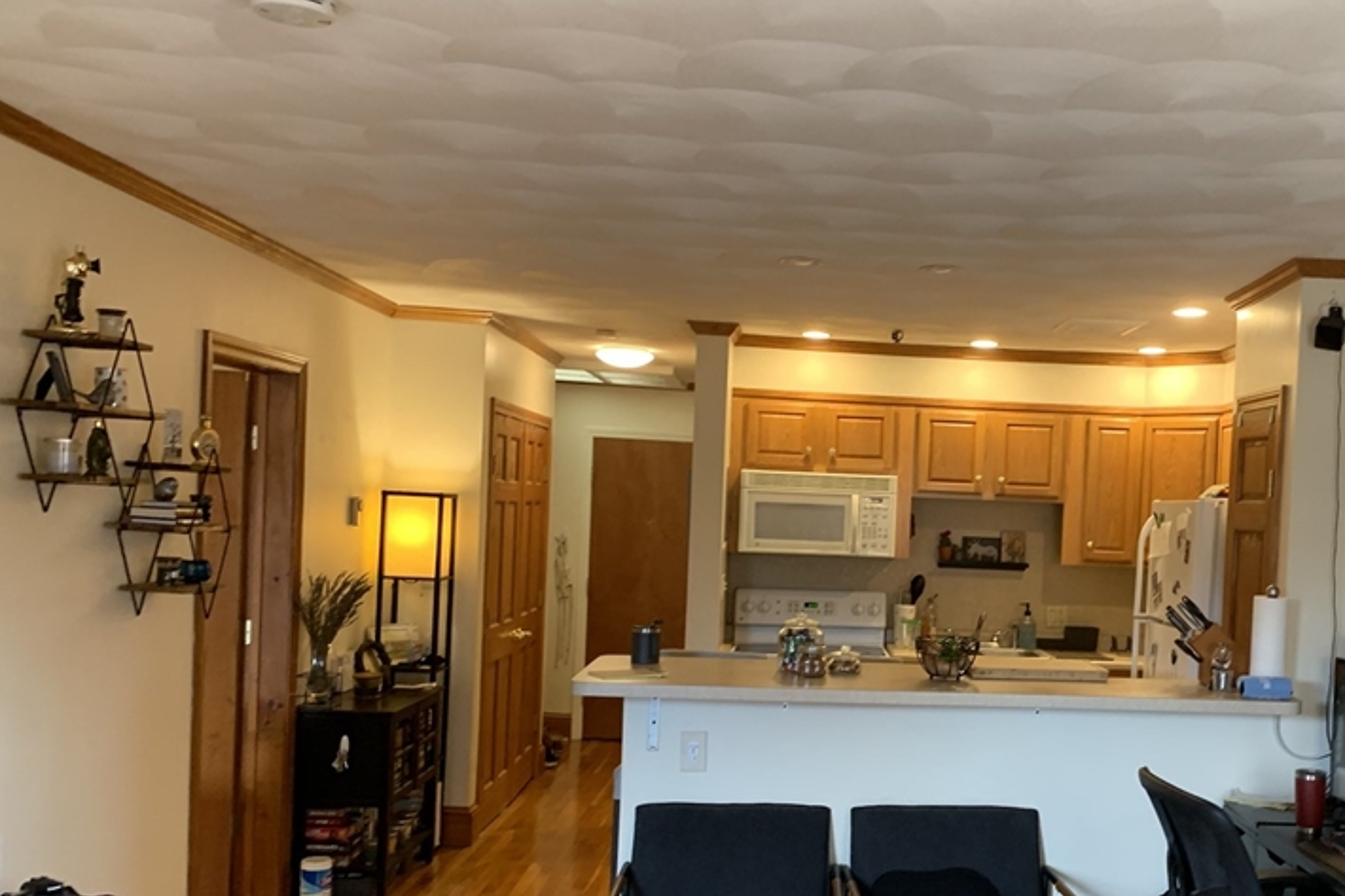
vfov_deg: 34.0
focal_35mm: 39
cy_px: 572
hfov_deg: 48.6
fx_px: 1457
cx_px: 917
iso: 160
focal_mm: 4.25
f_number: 1.8
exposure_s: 1/60
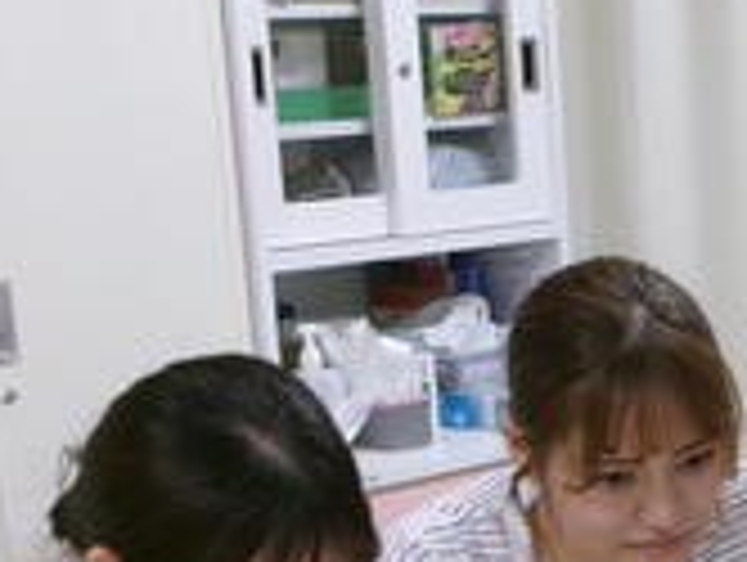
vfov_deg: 14.3
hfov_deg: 18.4
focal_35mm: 101
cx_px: 909
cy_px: 625
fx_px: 2183
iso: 337
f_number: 3.9
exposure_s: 1/34
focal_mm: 5.1
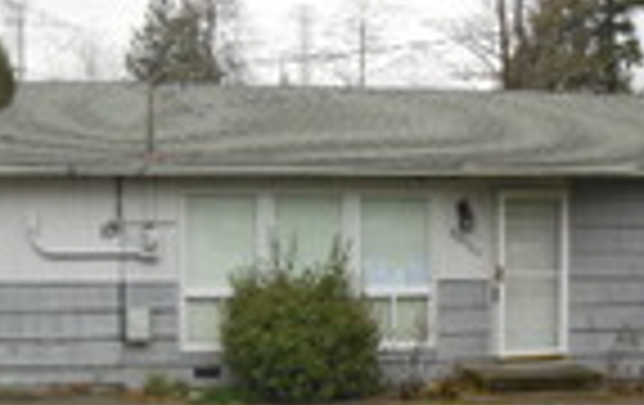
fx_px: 1125
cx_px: 347
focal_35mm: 64
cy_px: 297
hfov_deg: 31.9
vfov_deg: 20.3
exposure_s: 1/500
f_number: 3.2
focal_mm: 4.5
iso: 125
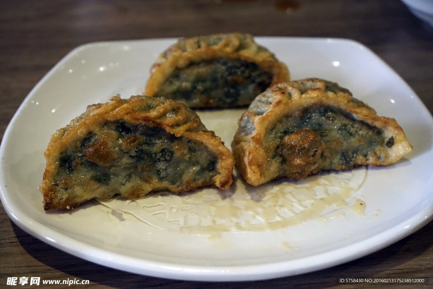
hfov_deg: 37.8
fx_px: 632
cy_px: 144
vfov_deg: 25.8
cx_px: 216
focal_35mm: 52
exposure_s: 1/125
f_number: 5.6
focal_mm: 35
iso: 3200
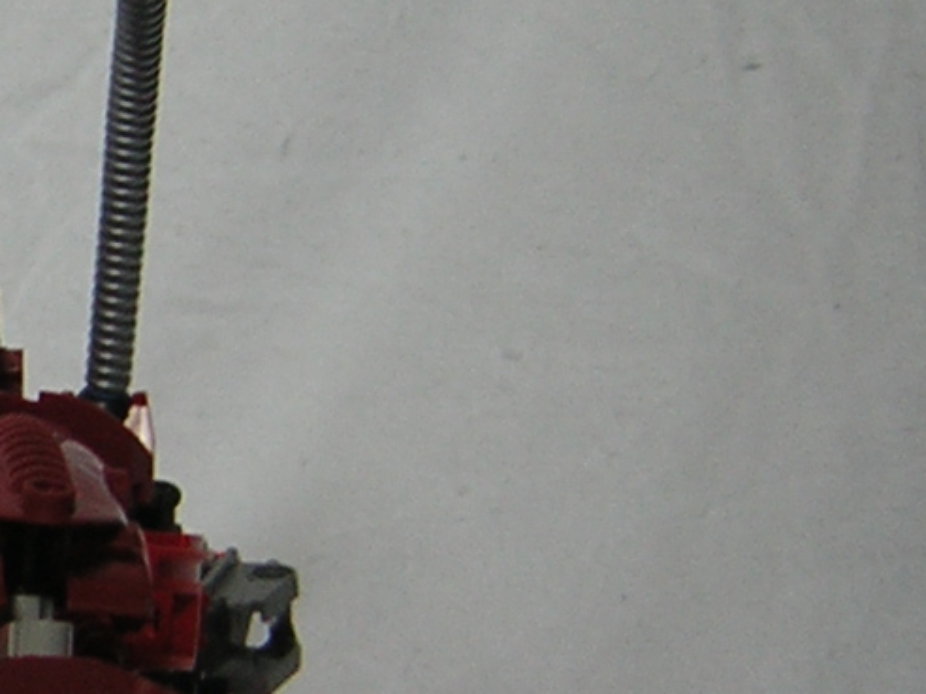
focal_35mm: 117
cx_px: -102
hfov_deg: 16.3
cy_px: 551
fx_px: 3130
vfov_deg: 12.6
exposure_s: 1/36.3
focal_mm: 4.7
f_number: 2.6
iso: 50
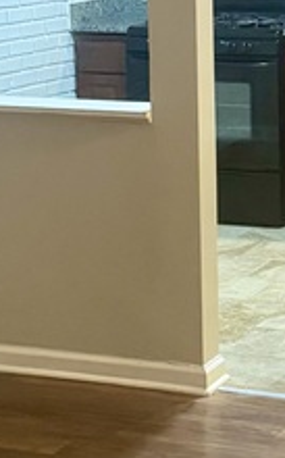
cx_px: 295
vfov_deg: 16.6
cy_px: 123
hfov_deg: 10.4
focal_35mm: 125
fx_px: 1558
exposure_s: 1/40
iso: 640
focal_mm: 6.76
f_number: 1.78
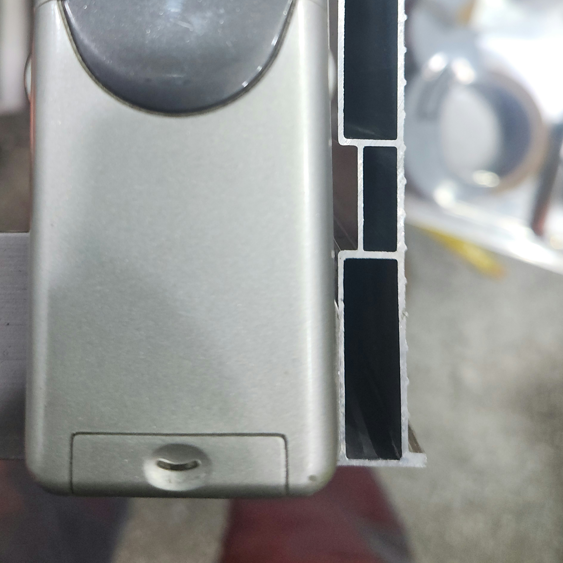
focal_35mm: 44
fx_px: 810
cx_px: 226
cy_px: 70
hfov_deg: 38.2
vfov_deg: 36.3
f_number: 1.8
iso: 100
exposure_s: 1/60.2
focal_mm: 5.4
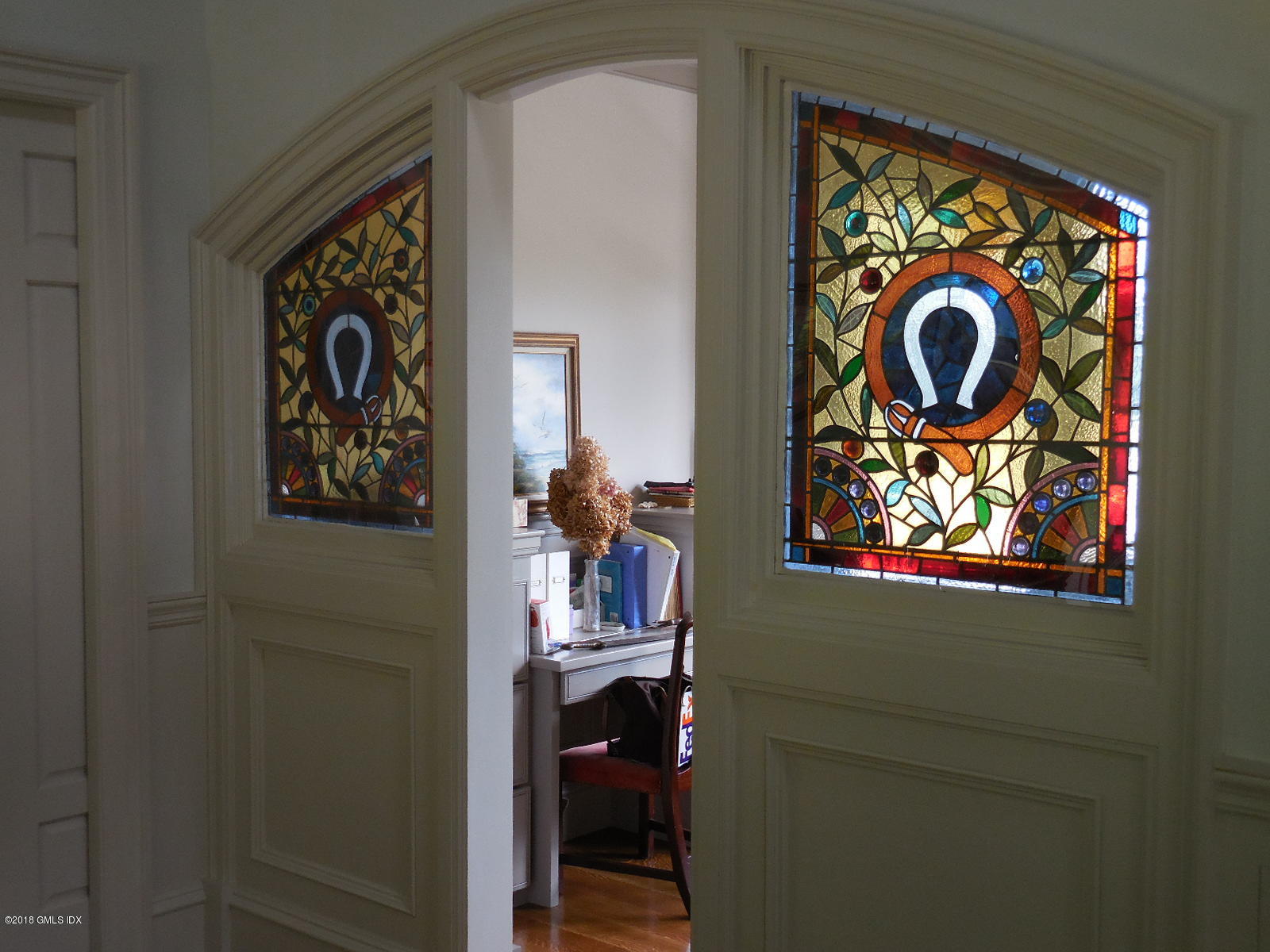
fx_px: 1431
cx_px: 635
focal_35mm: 39
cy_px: 476
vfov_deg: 36.8
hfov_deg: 47.9
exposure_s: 1/30
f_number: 3.9
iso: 220
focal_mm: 7
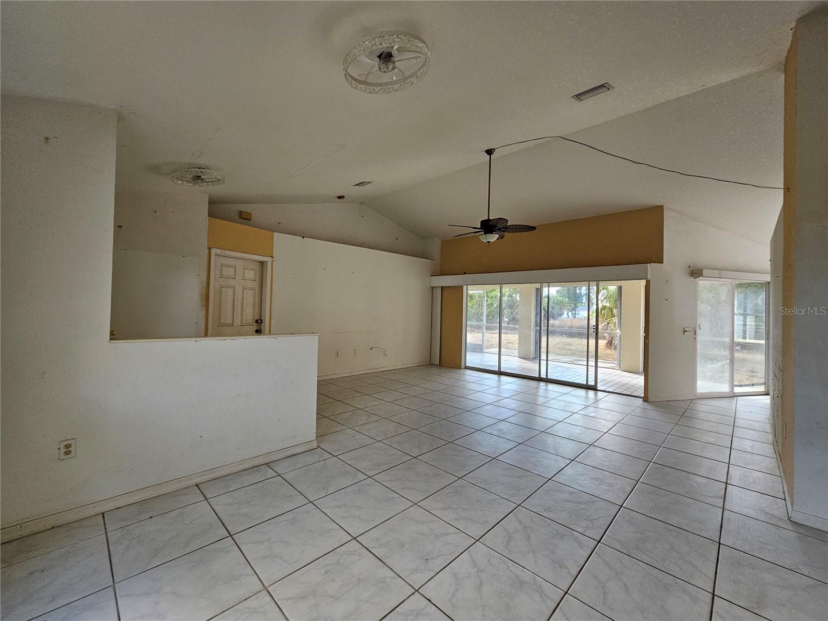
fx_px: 311
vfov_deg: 89.9
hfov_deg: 106.2
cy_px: 310
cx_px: 414
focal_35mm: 13
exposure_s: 1/77.4
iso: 80
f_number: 2.2
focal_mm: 2.2
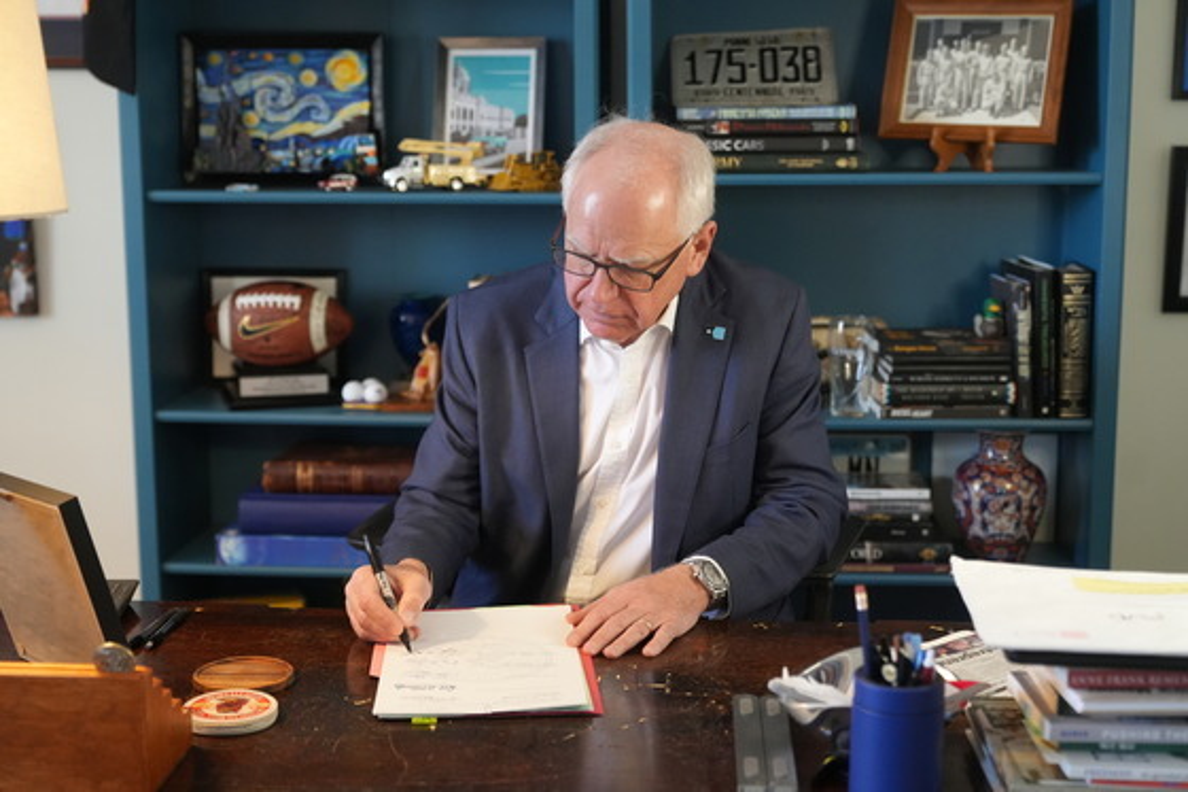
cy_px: 396
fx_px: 1616
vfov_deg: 27.5
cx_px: 594
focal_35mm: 49
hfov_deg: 40.4
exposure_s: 1/200
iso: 4000
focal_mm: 49
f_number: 2.8
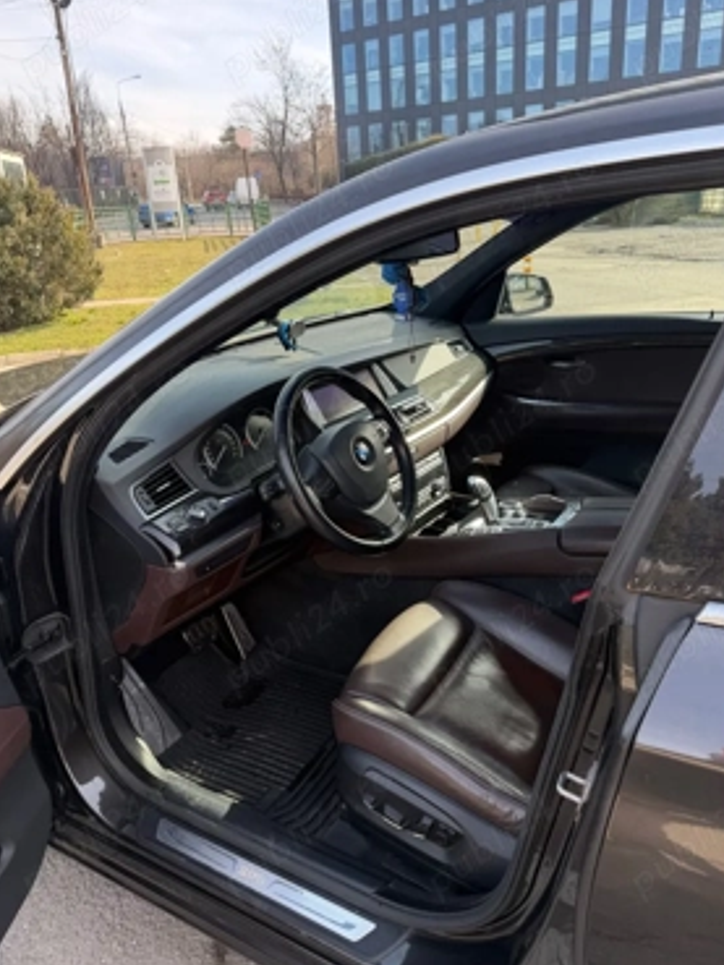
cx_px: 361
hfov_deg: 53.1
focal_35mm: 26
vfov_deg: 67.2
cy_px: 455
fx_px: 725
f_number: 1.78
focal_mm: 6.76
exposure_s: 1/524
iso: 80
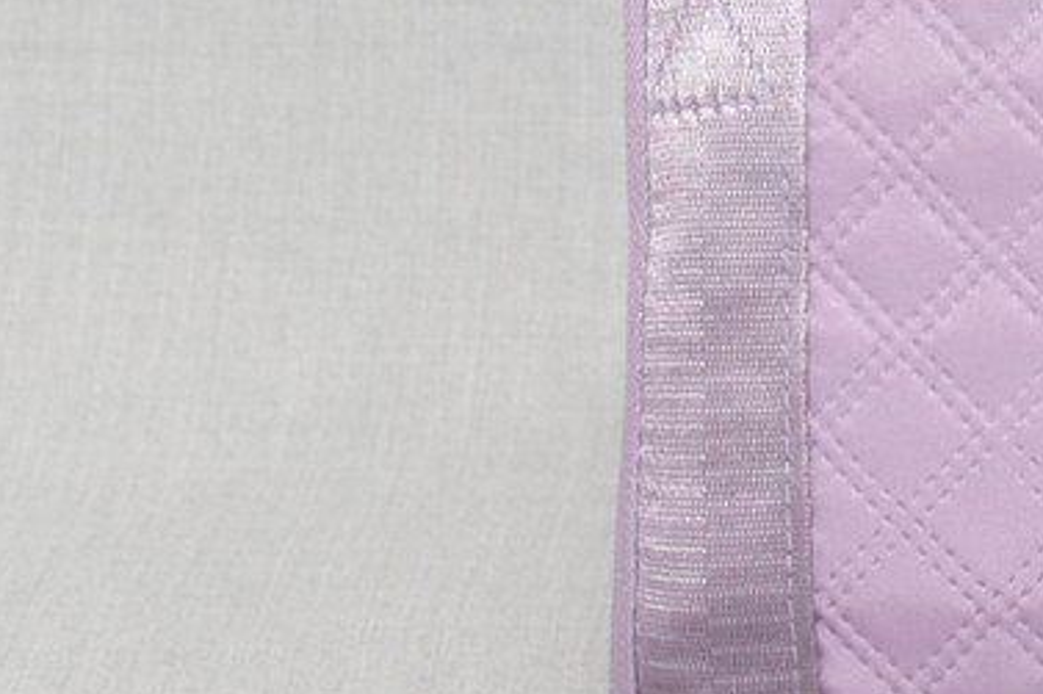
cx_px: 1447
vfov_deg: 4.9
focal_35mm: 281
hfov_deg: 7.2
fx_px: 8129
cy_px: 188
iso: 100
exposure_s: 1/60
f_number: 5.6
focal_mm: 55
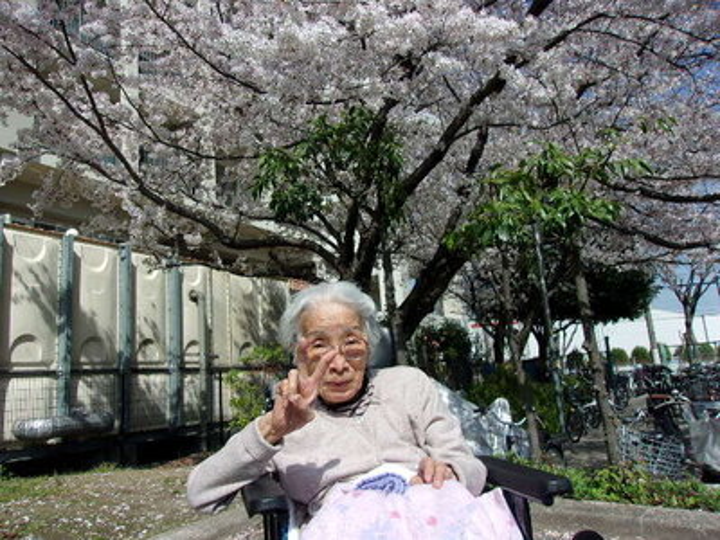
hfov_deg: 65.3
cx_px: 360
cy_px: 270
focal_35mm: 27
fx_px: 562
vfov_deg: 51.4
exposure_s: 1/140
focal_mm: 4.9
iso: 80
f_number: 10.4
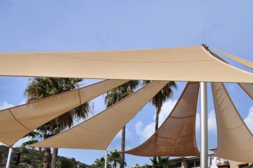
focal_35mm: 40
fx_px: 281
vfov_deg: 30.0
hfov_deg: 47.9
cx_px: 163
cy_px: 185
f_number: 10
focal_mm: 10
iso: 100
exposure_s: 1/400
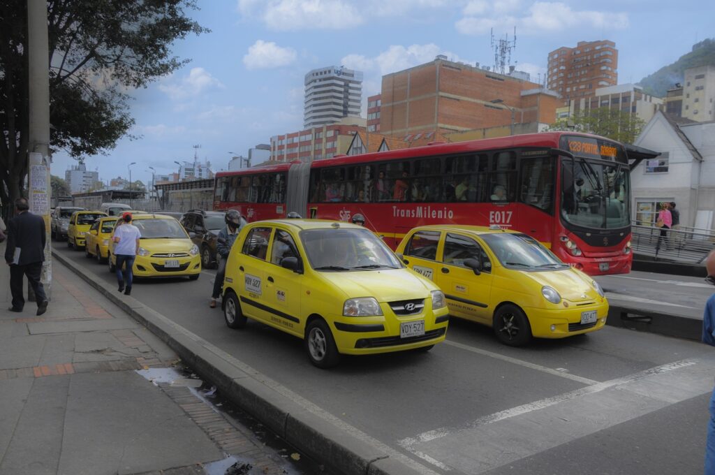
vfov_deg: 43.5
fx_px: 595
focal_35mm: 30
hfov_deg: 62.0
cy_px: 238
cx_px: 358
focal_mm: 20
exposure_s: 1/320
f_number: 8
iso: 200
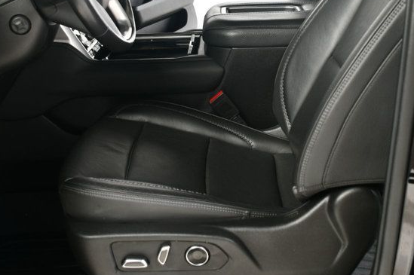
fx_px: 643
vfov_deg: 23.9
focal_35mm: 56
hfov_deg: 35.6
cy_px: 66
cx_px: 235
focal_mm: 20
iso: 100
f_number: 3.5
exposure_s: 1/160
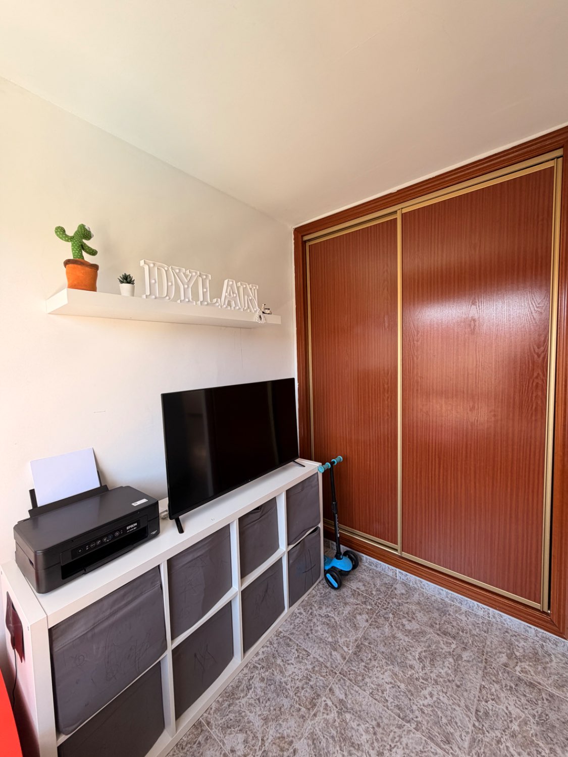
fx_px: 306
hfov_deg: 85.7
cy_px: 378
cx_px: 284
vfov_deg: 102.1
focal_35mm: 14
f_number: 2.2
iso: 80
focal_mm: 2.22
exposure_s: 1/121
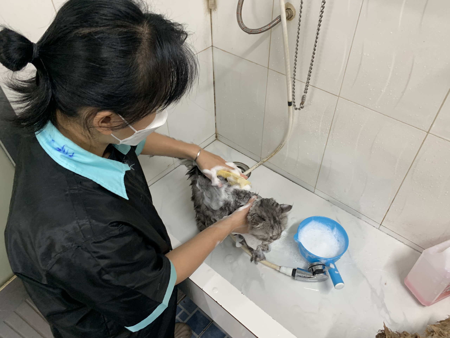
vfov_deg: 53.1
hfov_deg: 67.3
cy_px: 169
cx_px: 225
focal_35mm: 26
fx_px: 338
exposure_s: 1/60
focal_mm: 4.25
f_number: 1.8
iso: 100
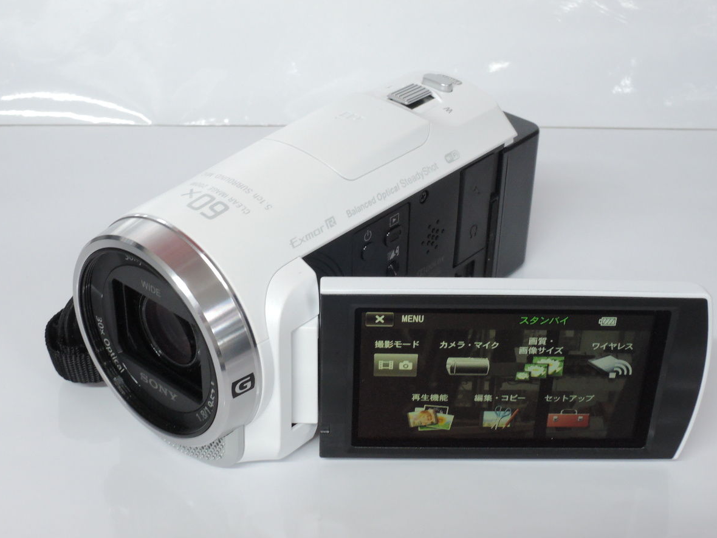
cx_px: 357
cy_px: 267
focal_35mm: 61
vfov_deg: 24.0
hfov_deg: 31.7
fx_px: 1263
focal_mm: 12.8
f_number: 7.3
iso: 800
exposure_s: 1/25
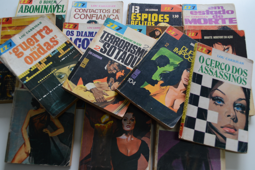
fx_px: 255
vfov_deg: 36.9
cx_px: 128
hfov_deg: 53.1
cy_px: 85
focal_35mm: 36
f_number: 4.5
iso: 200
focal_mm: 24
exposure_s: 1/30
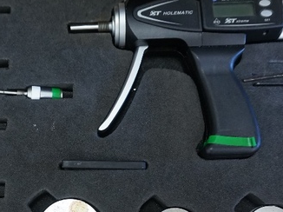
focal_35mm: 51
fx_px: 417
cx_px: 75
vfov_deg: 28.2
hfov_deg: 36.7
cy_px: 156
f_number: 3.5
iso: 1600
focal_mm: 16
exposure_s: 1/60
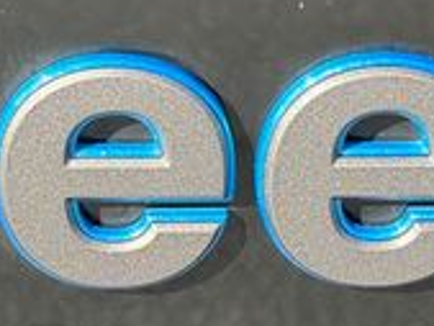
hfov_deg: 10.9
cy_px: 218
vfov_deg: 8.2
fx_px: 2283
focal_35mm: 182
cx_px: 182
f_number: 1.78
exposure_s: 1/557
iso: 80
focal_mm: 6.76
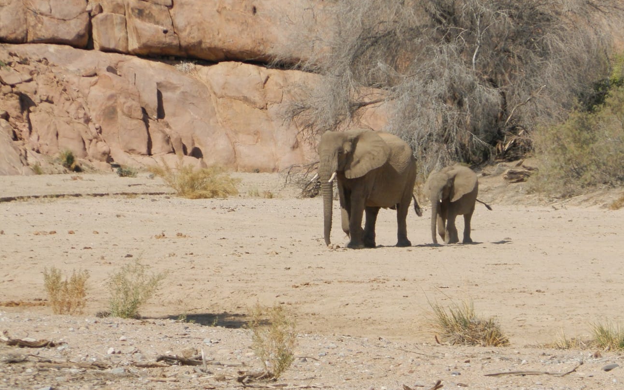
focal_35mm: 558
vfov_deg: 2.4
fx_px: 9488
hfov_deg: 3.8
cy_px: 223
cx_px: 312
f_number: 5.8
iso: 80
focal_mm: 94.5
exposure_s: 1/500
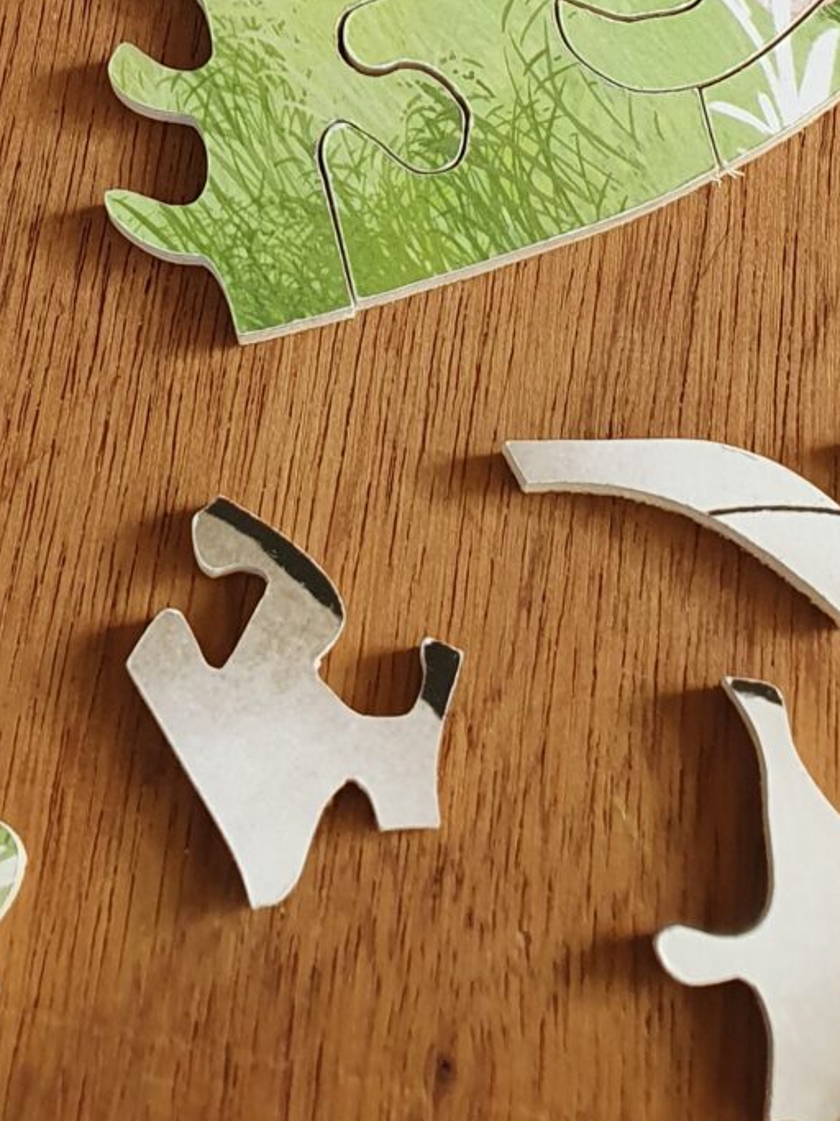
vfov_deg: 21.3
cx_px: 66
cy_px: -528
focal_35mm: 78
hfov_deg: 18.5
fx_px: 2524
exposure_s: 1/100
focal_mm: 4.32
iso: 160
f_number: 2.4
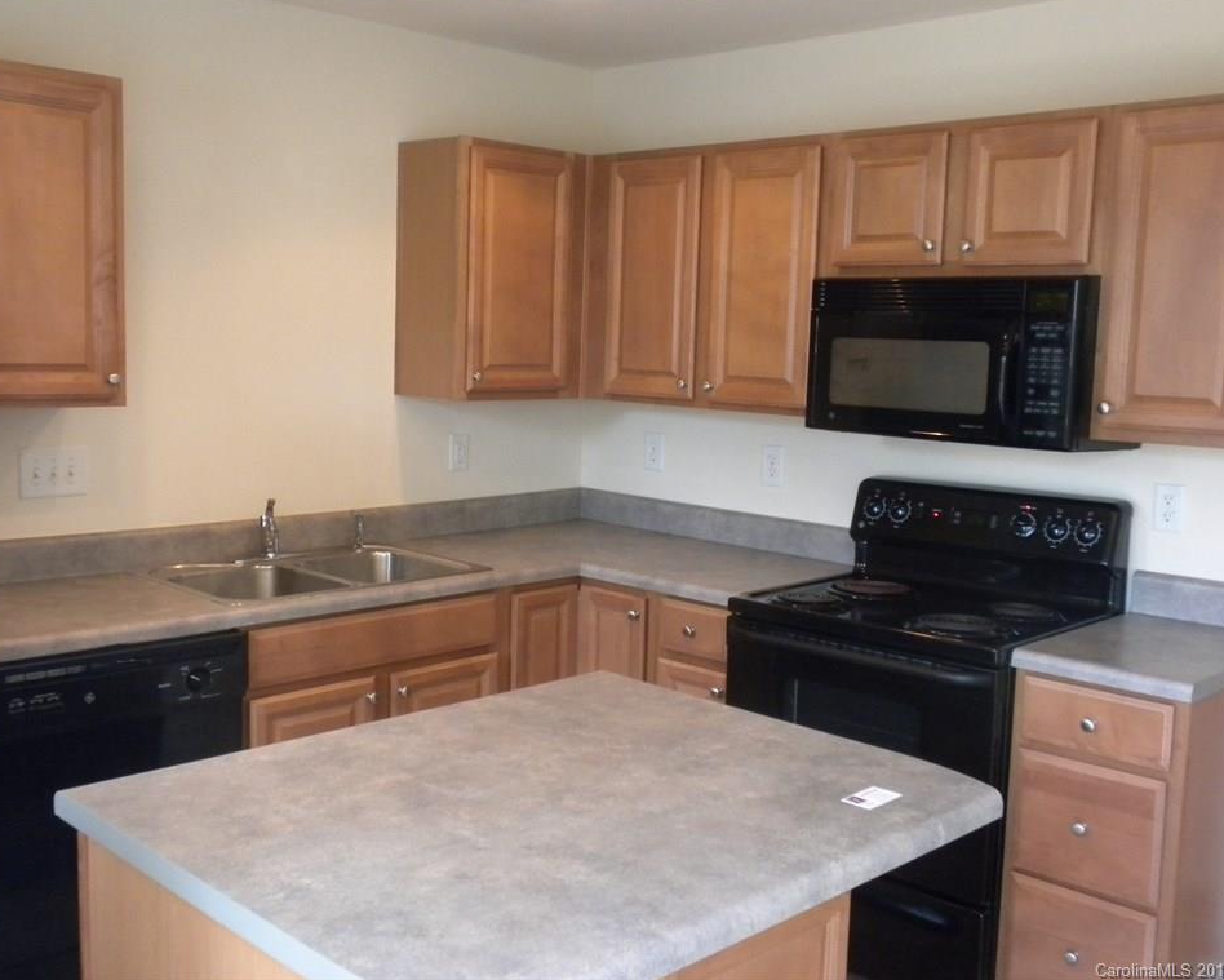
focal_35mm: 39
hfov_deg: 46.8
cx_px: 582
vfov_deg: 38.2
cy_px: 487
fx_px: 1413
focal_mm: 6.6
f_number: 3.5
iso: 400
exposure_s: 1/40
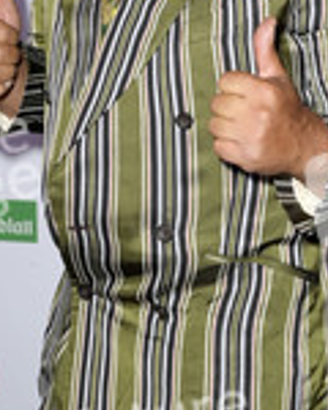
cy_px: 46
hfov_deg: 8.8
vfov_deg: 11.0
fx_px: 2124
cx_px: 197
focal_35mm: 175
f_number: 5.6
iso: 400
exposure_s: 1/250
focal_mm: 70
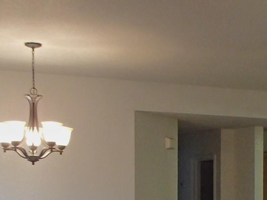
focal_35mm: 82
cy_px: 215
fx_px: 632
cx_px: 229
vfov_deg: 17.4
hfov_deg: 23.3
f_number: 3.9
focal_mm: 5
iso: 500
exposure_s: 1/30
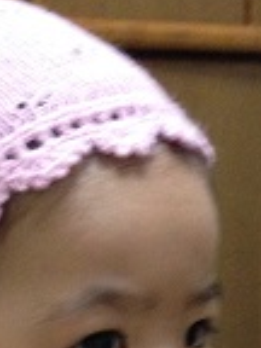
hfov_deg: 13.2
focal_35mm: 112
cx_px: 186
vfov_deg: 15.8
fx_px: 1126
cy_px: 553
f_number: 2.4
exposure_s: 1/15
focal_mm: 4.12
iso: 400
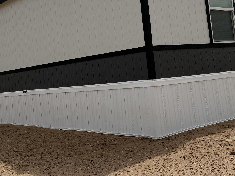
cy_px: 51
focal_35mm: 54
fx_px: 367
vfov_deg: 26.8
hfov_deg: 35.4
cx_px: 93
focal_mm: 6.76
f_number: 1.78
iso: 80
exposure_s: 1/11905
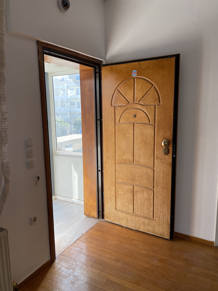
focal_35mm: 26
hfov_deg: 53.1
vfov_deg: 67.3
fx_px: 218
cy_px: 146
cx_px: 109
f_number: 1.8
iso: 32
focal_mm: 4.25
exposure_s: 1/214
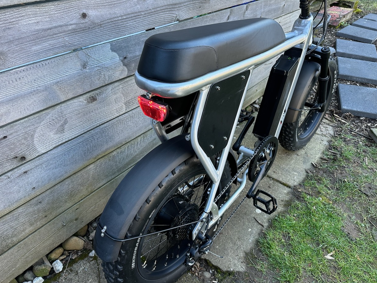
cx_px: 195
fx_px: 272
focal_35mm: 25
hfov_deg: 69.4
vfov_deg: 54.9
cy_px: 142
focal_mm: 6.86
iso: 80
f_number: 1.78
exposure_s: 1/121
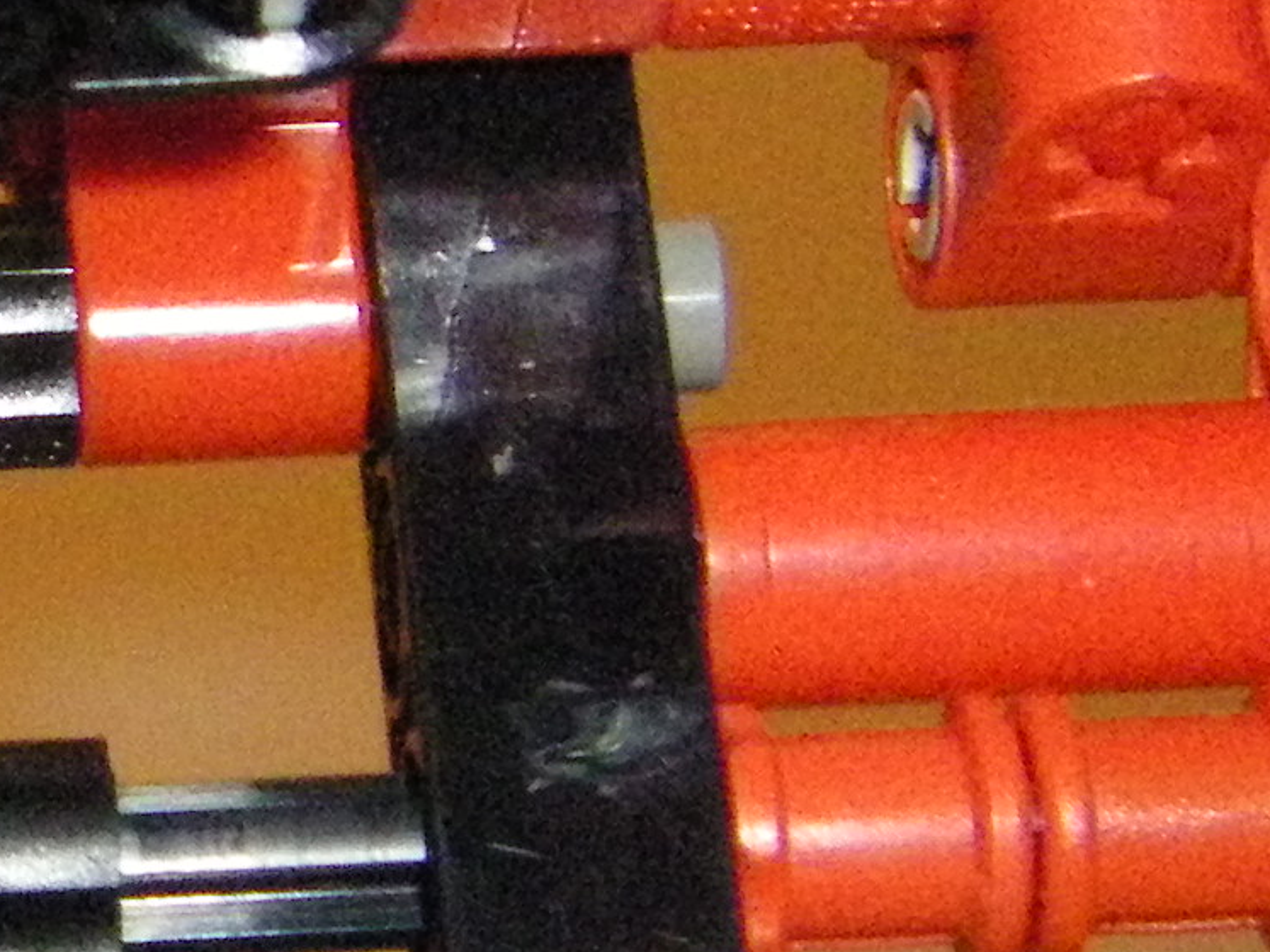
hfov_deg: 11.3
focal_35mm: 166
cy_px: 496
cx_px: -838
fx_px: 6089
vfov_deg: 8.9
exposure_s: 1/50
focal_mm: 6.3
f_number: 7
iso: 640
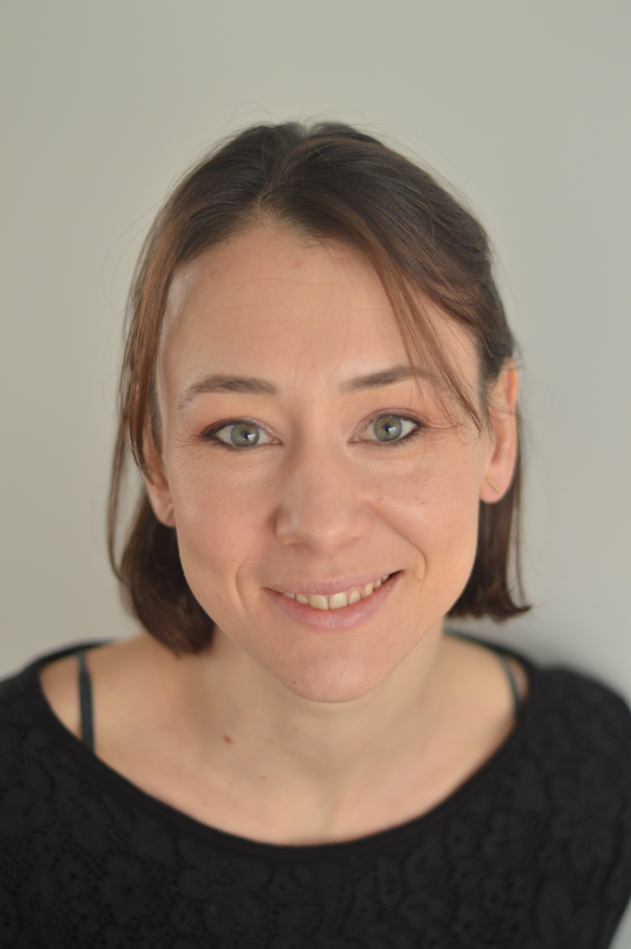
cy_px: 474
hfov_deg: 18.1
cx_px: 316
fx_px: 1975
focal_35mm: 75
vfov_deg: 27.0
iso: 400
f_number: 1.6
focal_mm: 50
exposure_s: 1/160
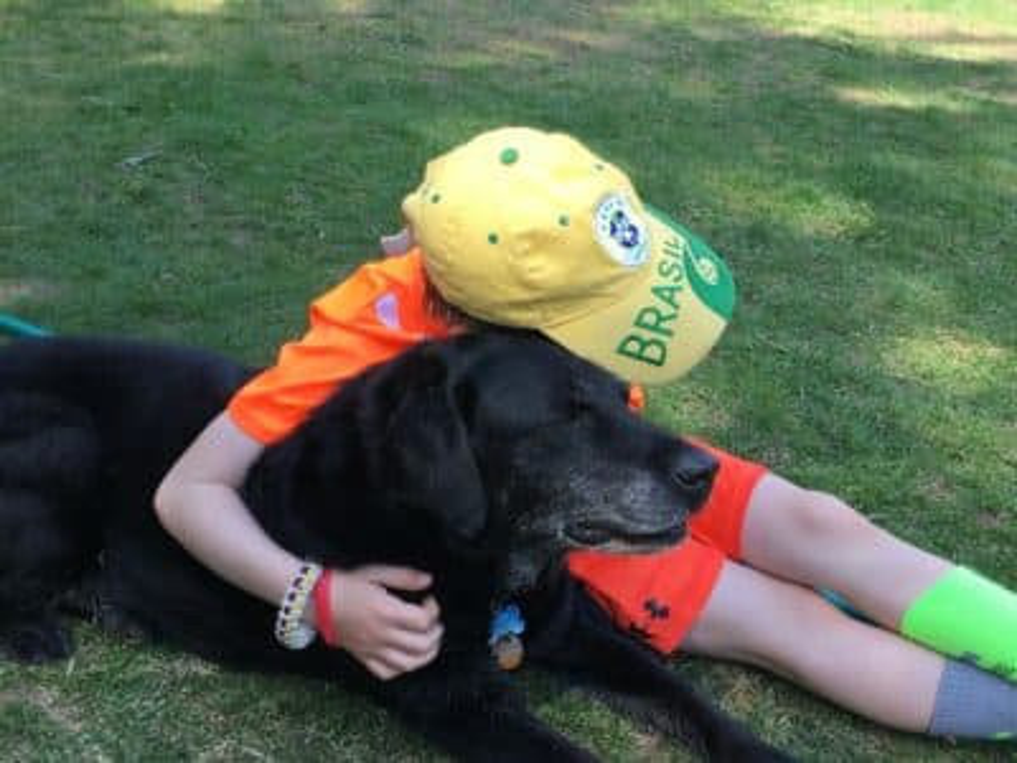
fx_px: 852
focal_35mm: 29
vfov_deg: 48.2
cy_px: 382
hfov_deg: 61.7
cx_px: 508
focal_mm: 4.15
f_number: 2.2
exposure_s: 1/298
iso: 25
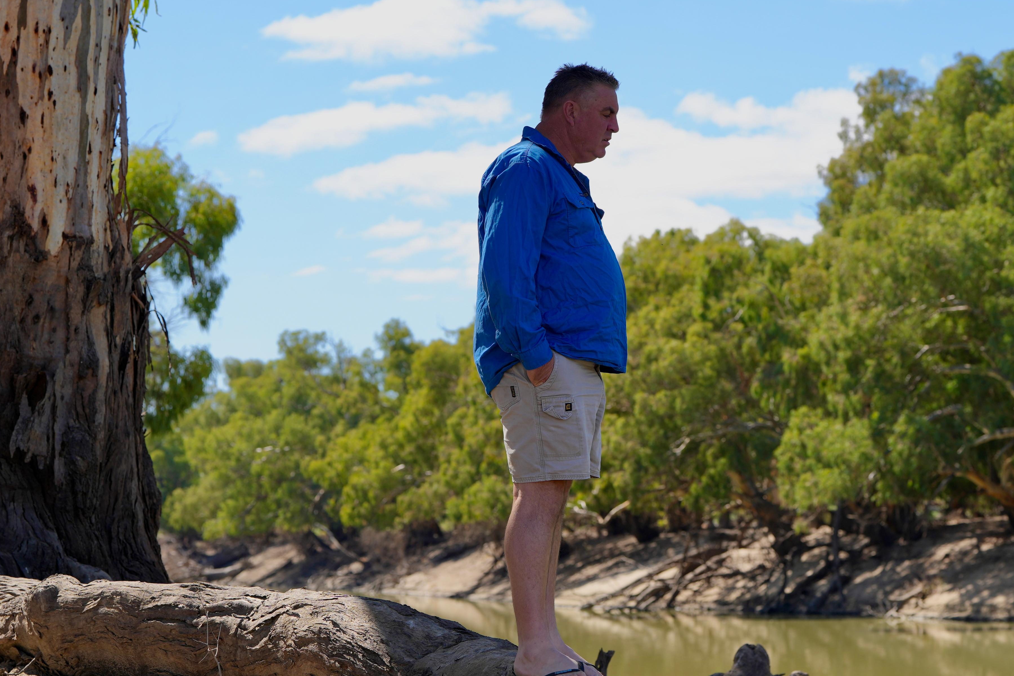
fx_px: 2732
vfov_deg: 14.1
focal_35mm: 97
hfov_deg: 21.0
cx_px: 645
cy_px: 330
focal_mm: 70
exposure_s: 1/640
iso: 100
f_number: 4.5
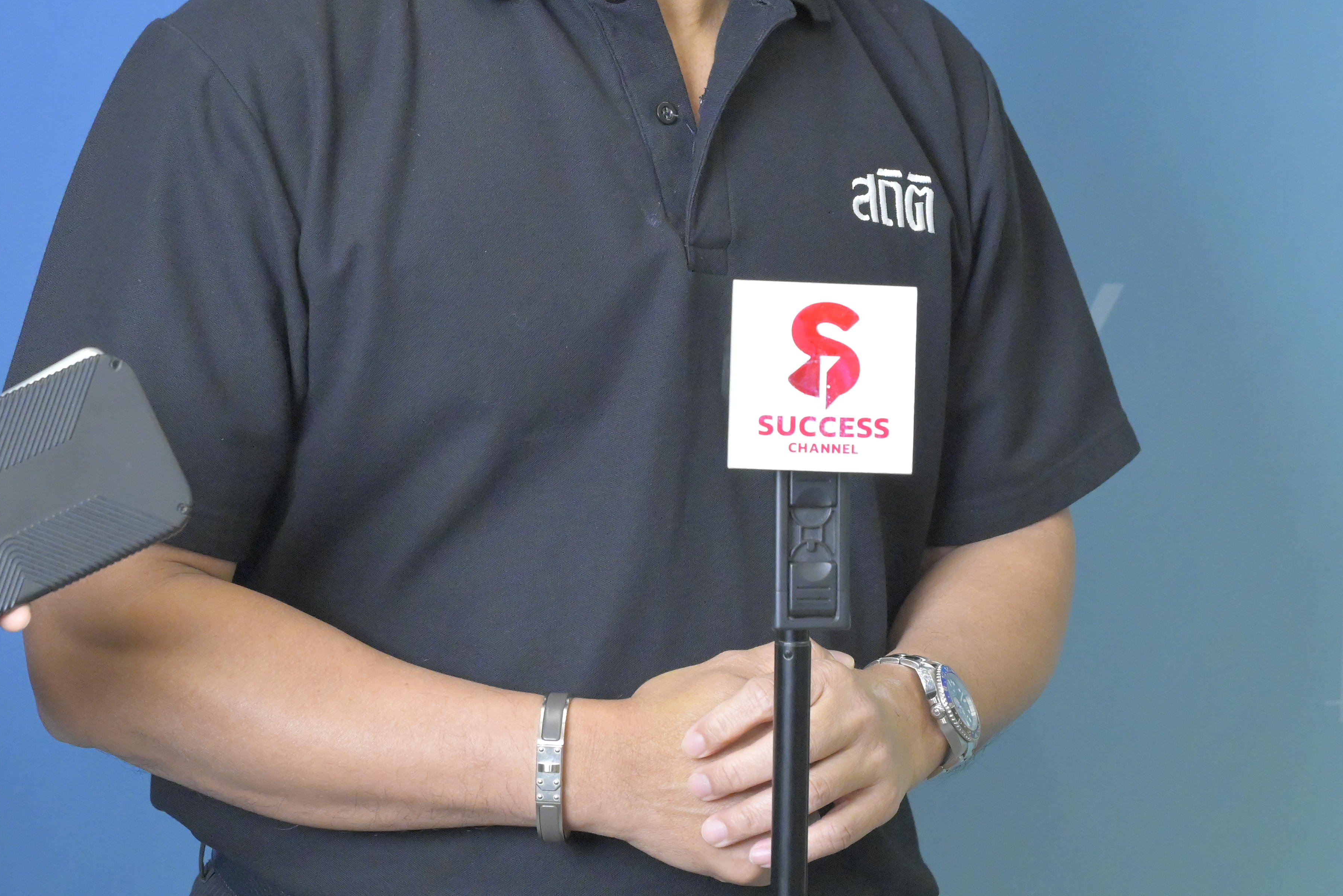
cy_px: 195
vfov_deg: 12.0
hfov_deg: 17.9
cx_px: 482
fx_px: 4253
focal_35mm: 114
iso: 3200
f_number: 5.6
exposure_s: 1/160
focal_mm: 50
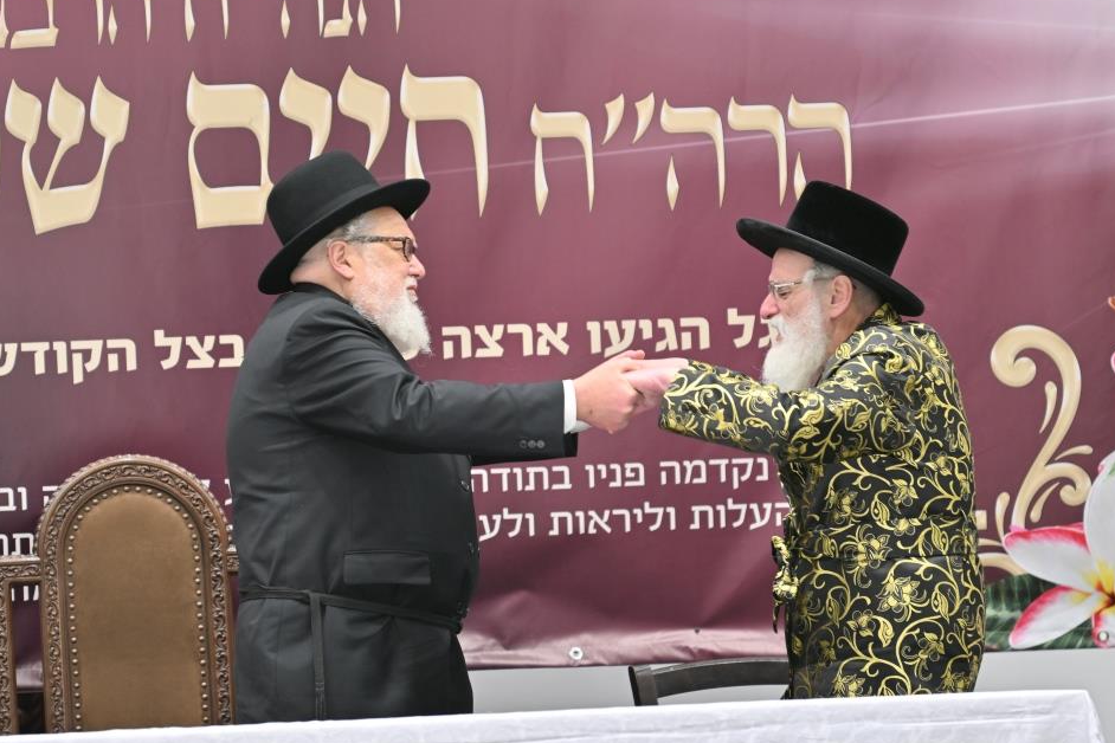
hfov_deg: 6.3
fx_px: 10096
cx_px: 542
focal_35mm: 326
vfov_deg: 4.2
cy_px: 386
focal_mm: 200
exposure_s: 1/160
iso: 160
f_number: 2.8
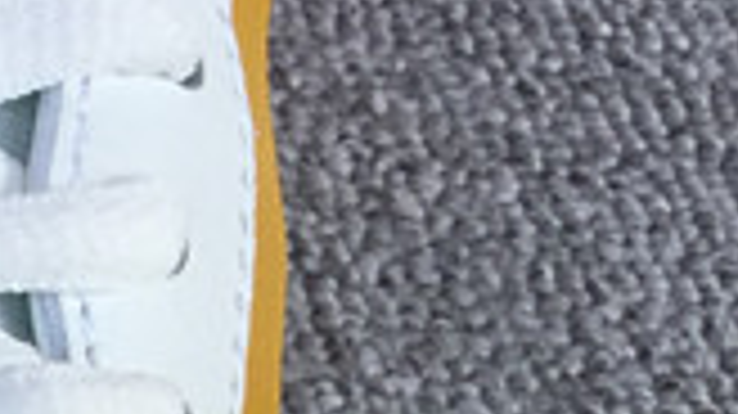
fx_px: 3618
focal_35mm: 185
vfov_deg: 6.3
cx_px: -1012
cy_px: 929
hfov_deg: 10.2
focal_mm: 3.3
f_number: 2.4
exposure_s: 1/318
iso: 25
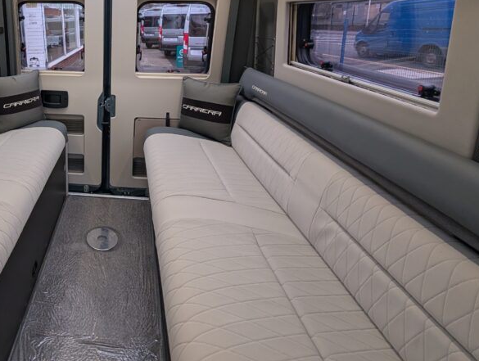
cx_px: 95
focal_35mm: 21
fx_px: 291
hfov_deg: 70.9
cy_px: 88
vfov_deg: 60.0
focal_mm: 2.02
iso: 111
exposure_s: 1/148
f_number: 1.7
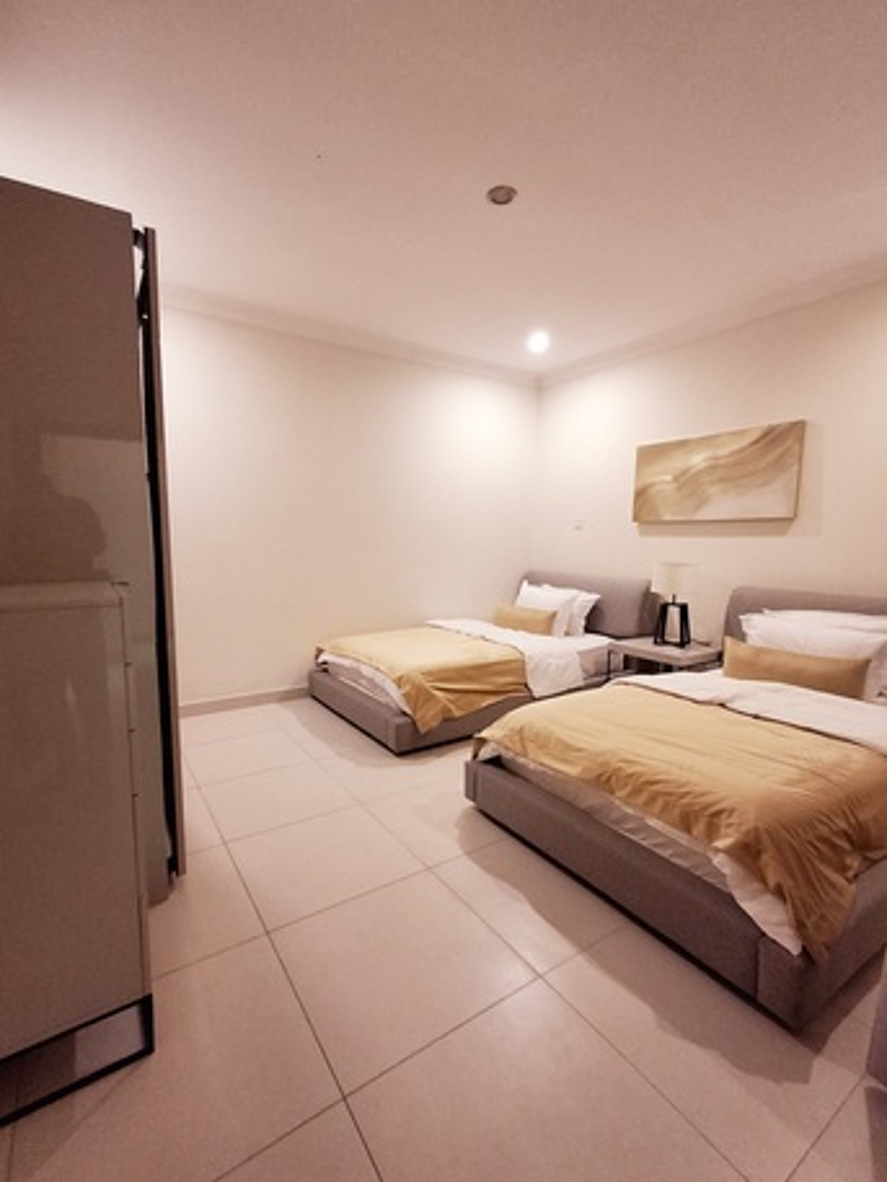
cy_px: 591
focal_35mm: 16
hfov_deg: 78.1
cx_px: 444
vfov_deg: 94.5
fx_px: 546
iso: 250
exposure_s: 1/40
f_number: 2.2
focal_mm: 1.64
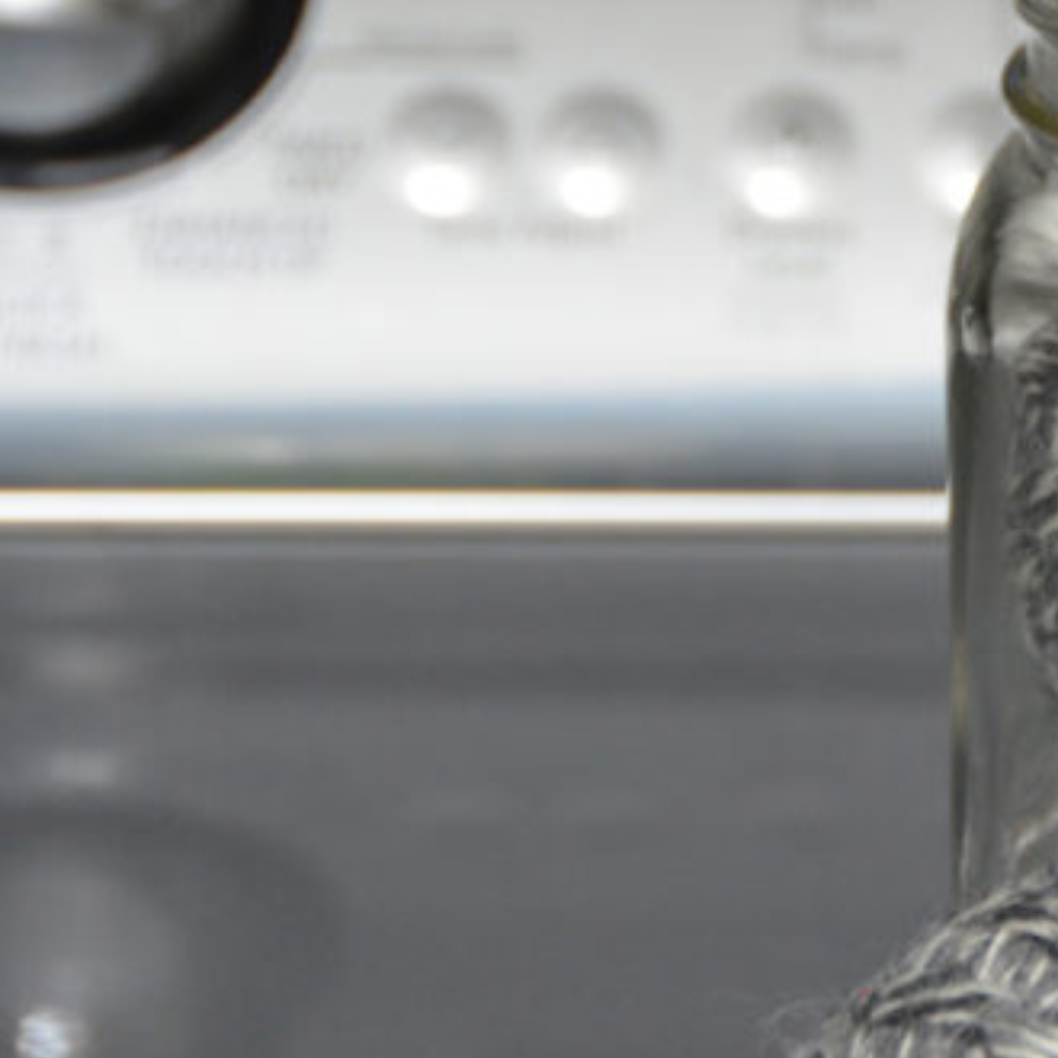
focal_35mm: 296
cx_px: 1282
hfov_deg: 5.9
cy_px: 561
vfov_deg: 5.9
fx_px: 10246
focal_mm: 75
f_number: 5.6
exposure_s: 1/30
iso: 1000
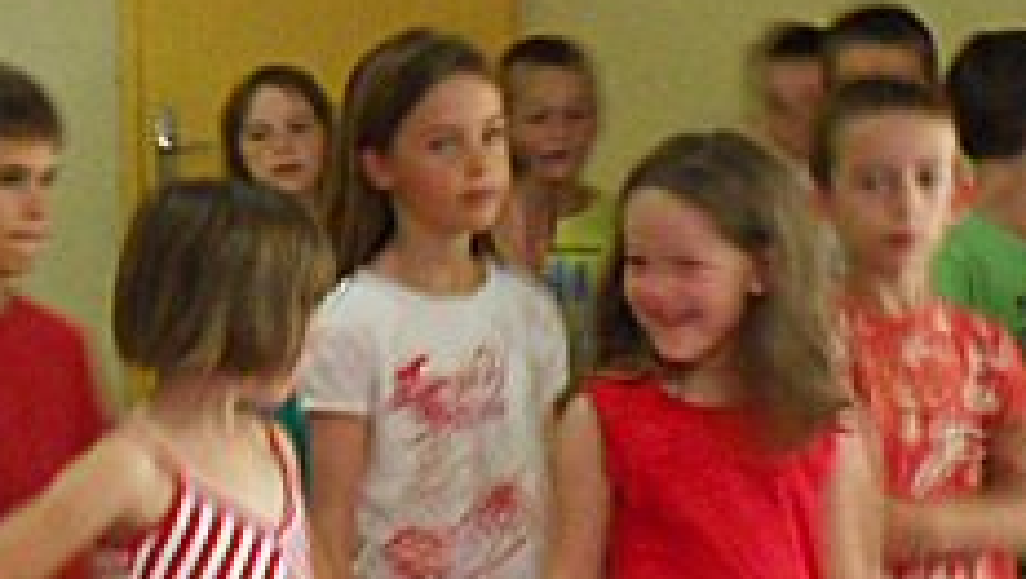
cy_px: 491
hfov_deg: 9.5
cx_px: 31
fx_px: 6127
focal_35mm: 225
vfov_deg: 5.4
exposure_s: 1/6
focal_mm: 10.5
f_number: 4.8
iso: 400
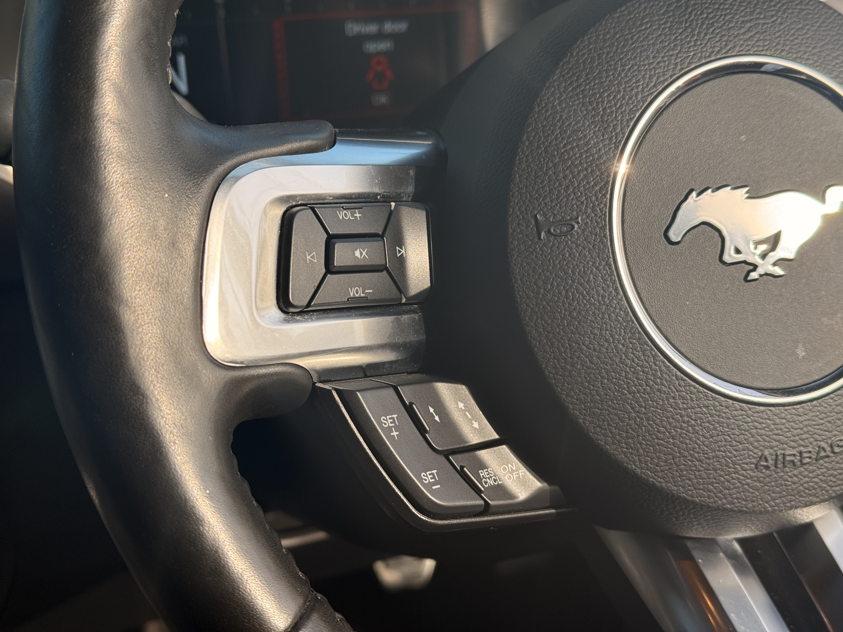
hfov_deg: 39.7
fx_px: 1169
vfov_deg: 30.3
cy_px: 316
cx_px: 422
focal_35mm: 48
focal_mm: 6.76
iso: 100
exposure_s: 1/1133
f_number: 1.78
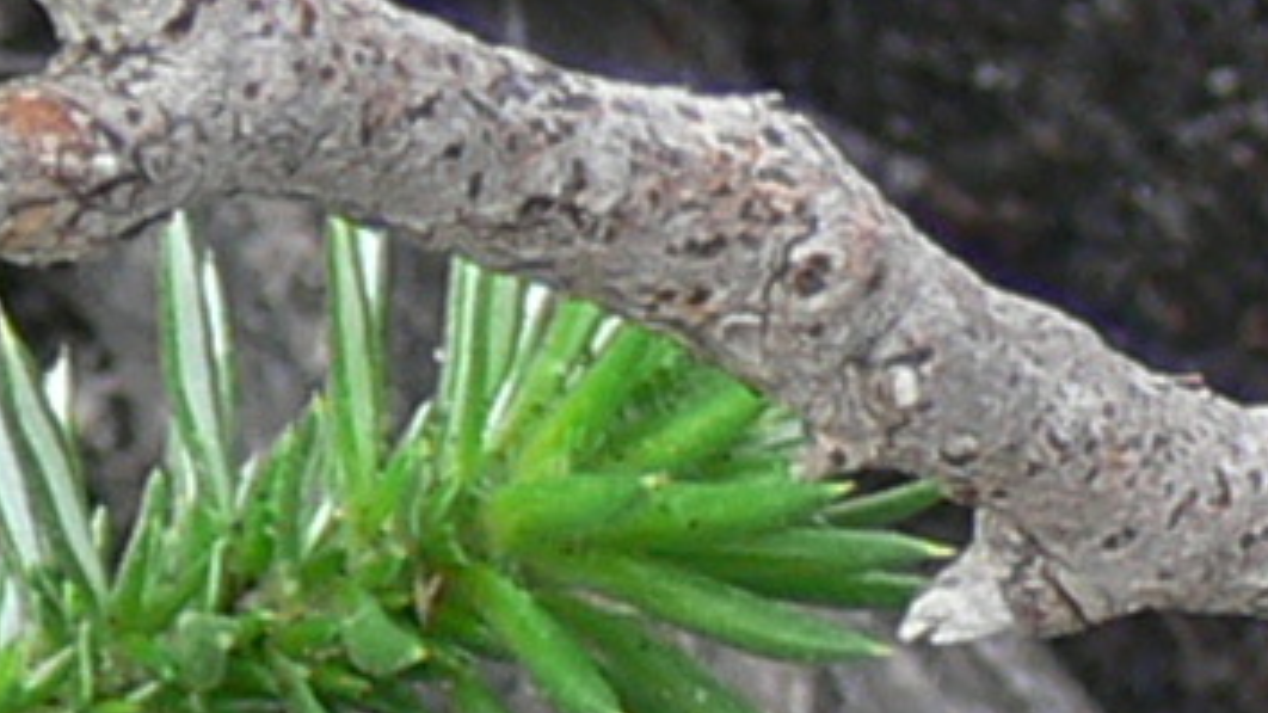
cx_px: -1748
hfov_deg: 2.9
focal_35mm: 732
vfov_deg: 1.7
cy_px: 1157
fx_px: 24608
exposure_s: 1/125
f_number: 4.5
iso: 80
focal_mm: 15.5
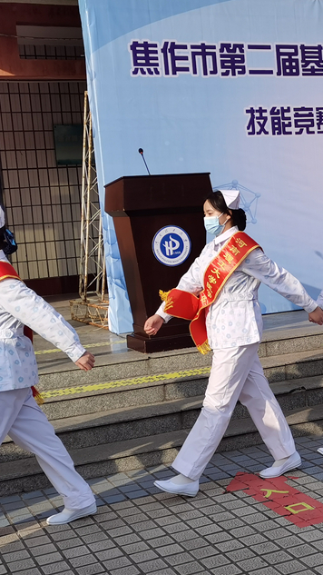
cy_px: 287
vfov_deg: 34.9
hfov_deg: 19.7
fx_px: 914
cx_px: 285
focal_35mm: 60
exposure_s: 1/2410
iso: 50
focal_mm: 5.58
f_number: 1.8
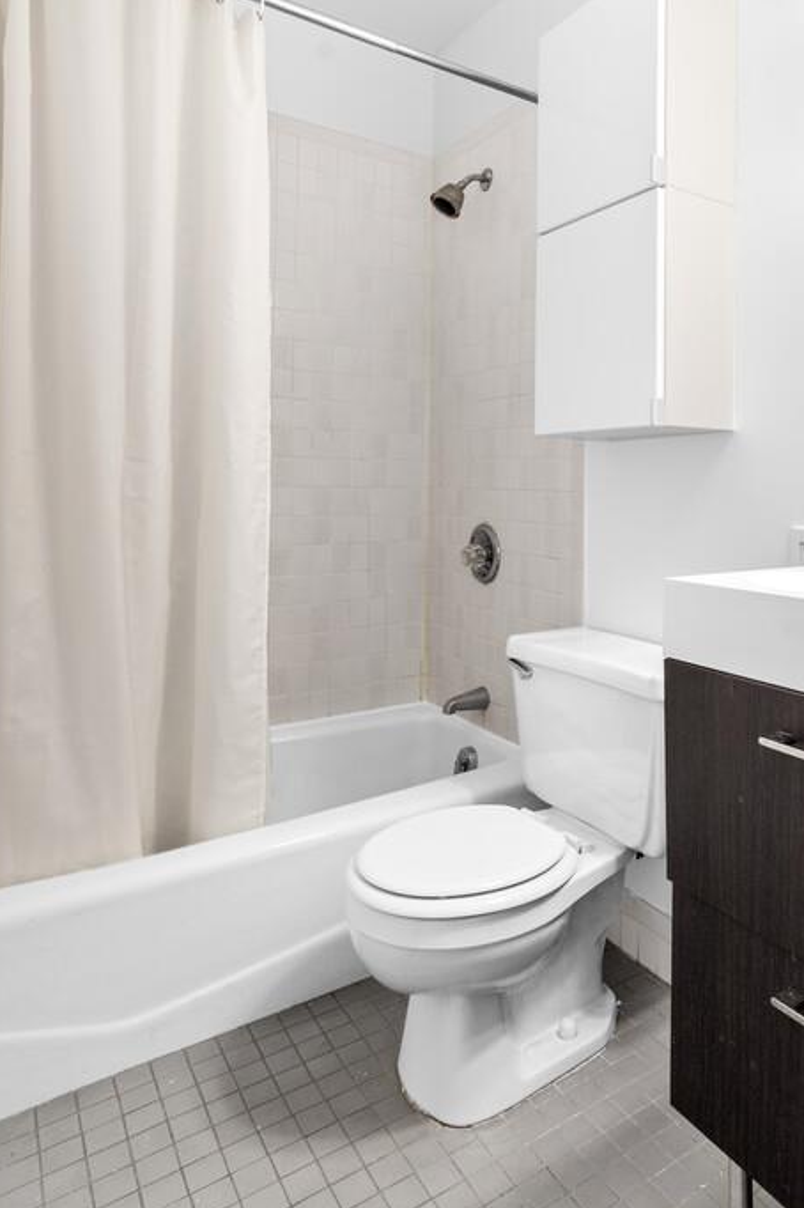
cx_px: 572
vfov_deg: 78.1
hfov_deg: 55.2
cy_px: 512
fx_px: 738
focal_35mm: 22
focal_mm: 10
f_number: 10
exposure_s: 1/2
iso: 200
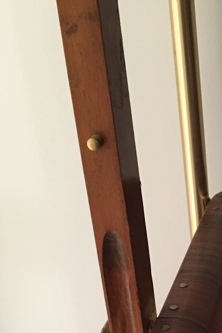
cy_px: 335
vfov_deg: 23.9
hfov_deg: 16.1
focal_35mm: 81
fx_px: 749
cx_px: 282
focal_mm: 4.15
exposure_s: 1/17
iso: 200
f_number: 2.2
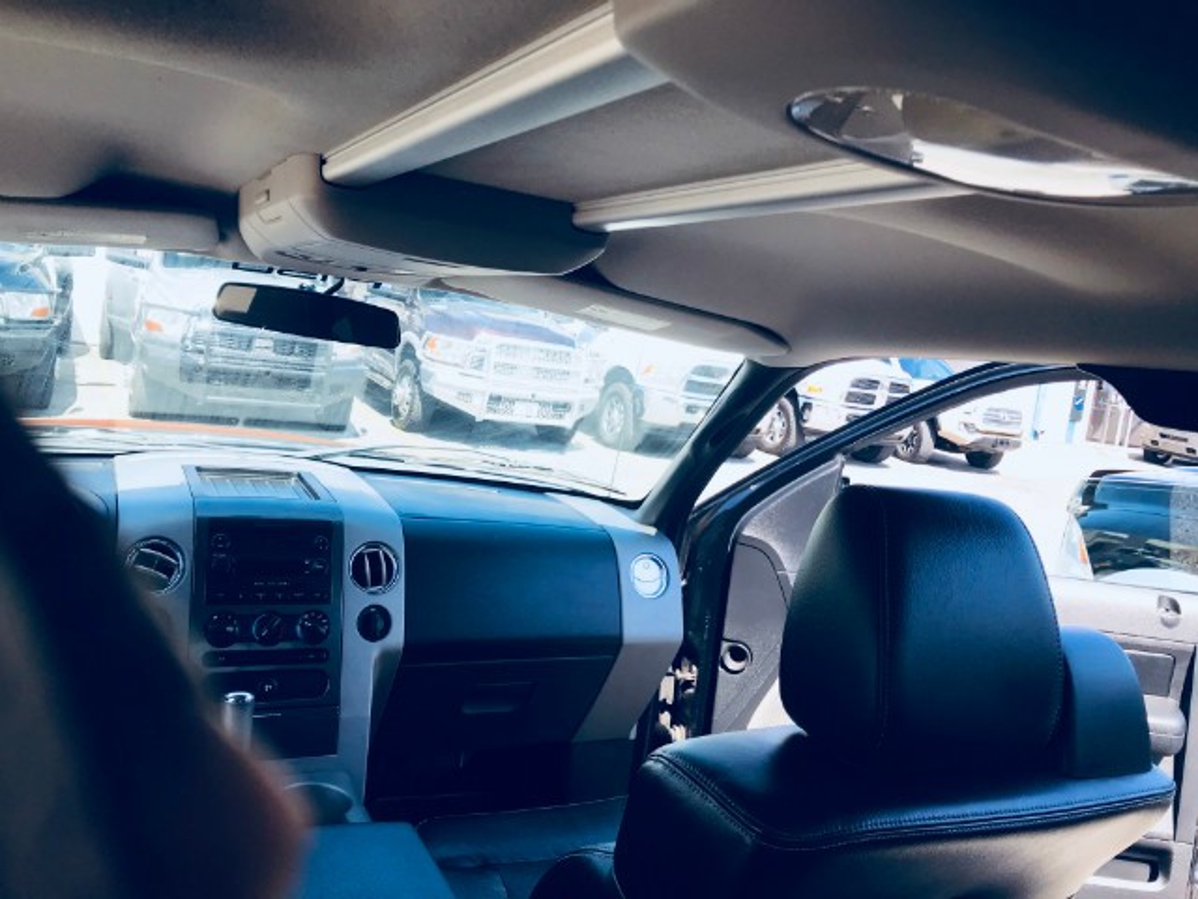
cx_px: 599
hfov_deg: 63.4
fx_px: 969
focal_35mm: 28
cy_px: 450
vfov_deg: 49.7
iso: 20
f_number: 1.8
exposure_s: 1/445
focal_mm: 3.99
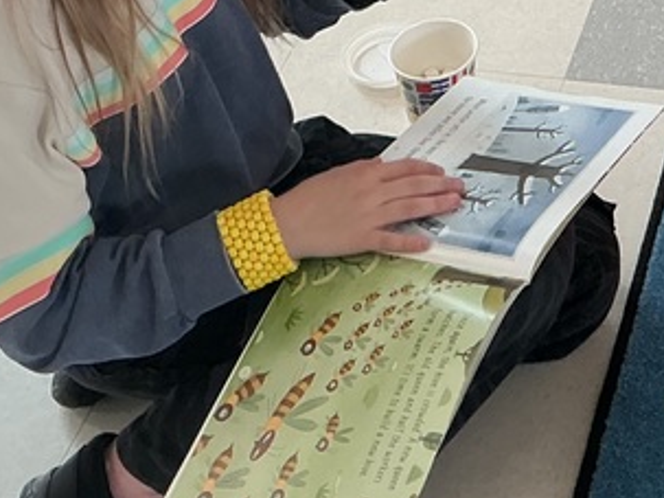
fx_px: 1879
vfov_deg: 13.8
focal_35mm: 98
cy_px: -320
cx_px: 831
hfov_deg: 18.8
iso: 64
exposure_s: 1/60
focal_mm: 3
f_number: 1.8
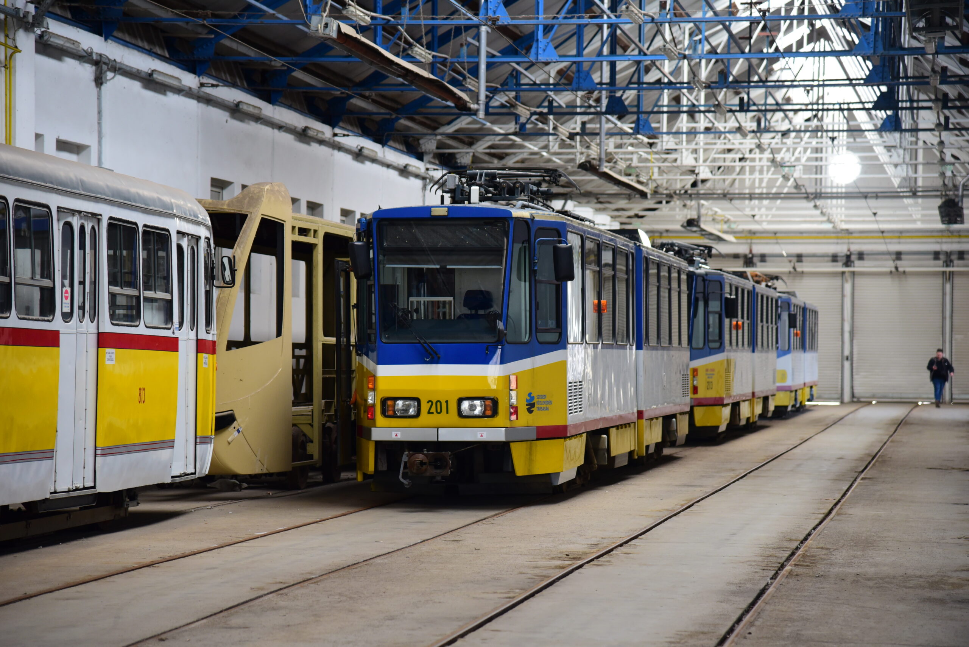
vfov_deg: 12.2
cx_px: 484
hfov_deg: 18.3
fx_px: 3016
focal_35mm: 112
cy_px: 324
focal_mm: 112
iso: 1250
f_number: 4
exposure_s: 1/160
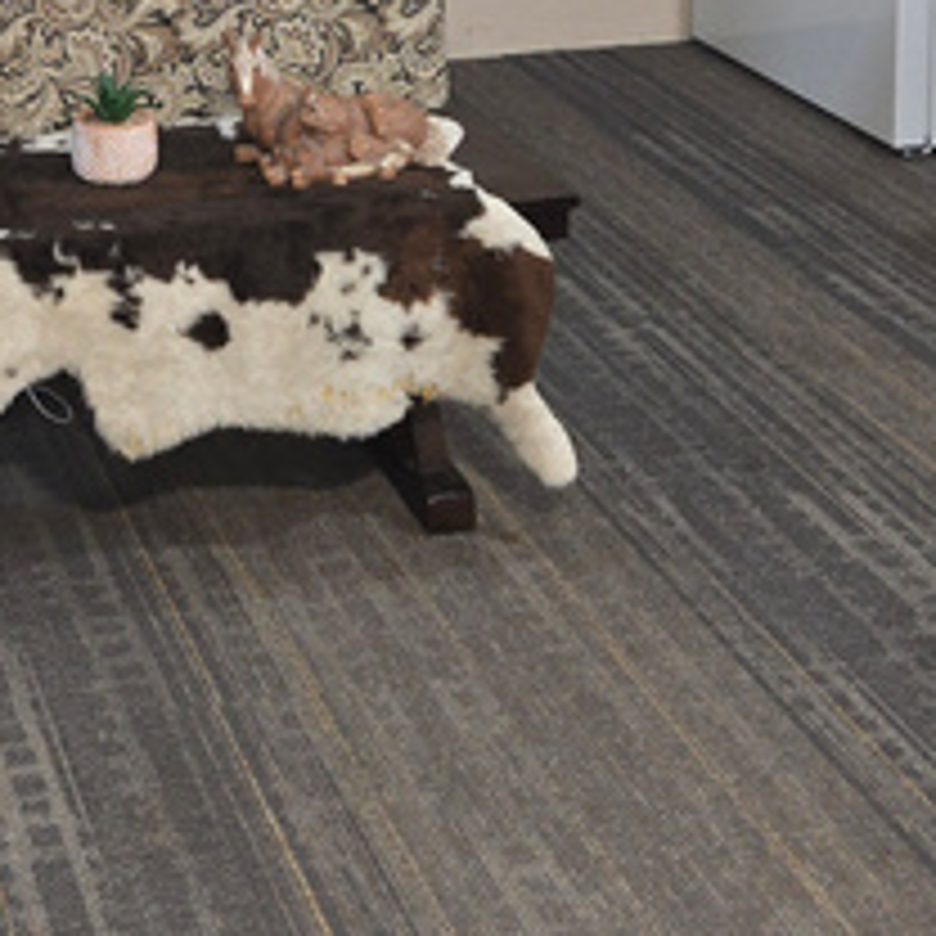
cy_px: -274
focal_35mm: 75
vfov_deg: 21.0
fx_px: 2294
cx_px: 63
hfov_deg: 22.4
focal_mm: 5.4
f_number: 1.8
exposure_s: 1/20
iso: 125
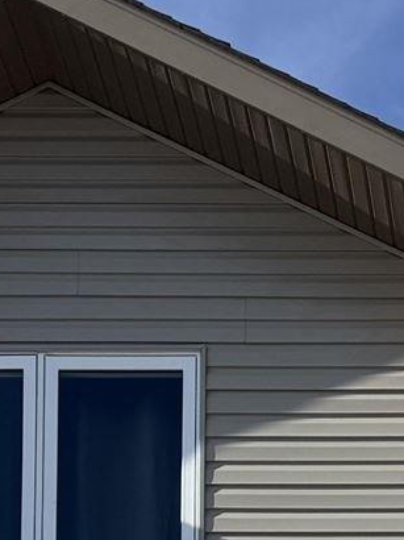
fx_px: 2103
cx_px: 597
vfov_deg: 11.4
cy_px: 1404
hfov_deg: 10.6
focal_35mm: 135
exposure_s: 1/7092
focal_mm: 6.76
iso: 80
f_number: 1.78
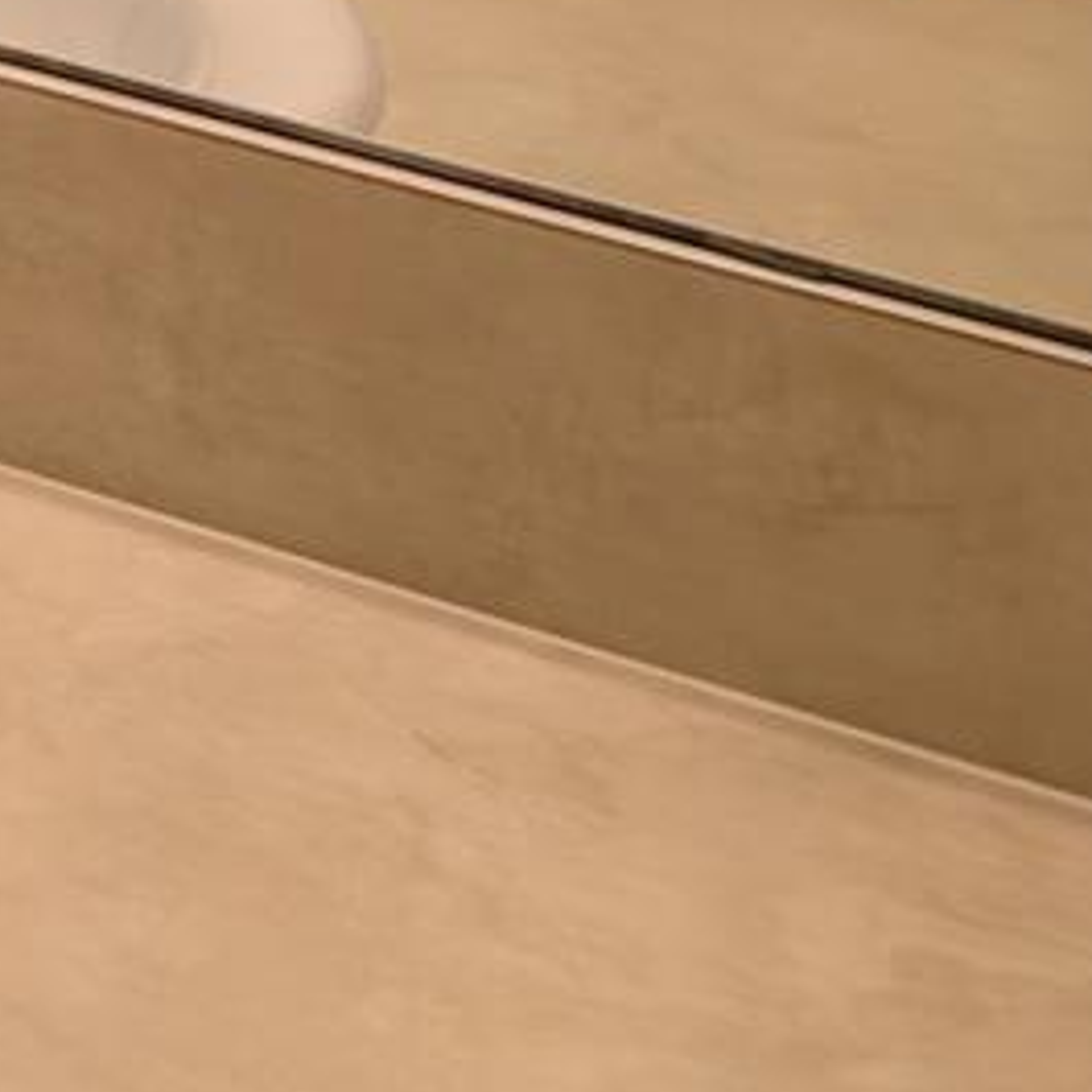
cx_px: -2089
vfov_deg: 11.8
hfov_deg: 10.3
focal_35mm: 128
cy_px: -1282
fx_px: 4568
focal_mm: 6.9
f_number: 1.68
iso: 24
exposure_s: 1/24
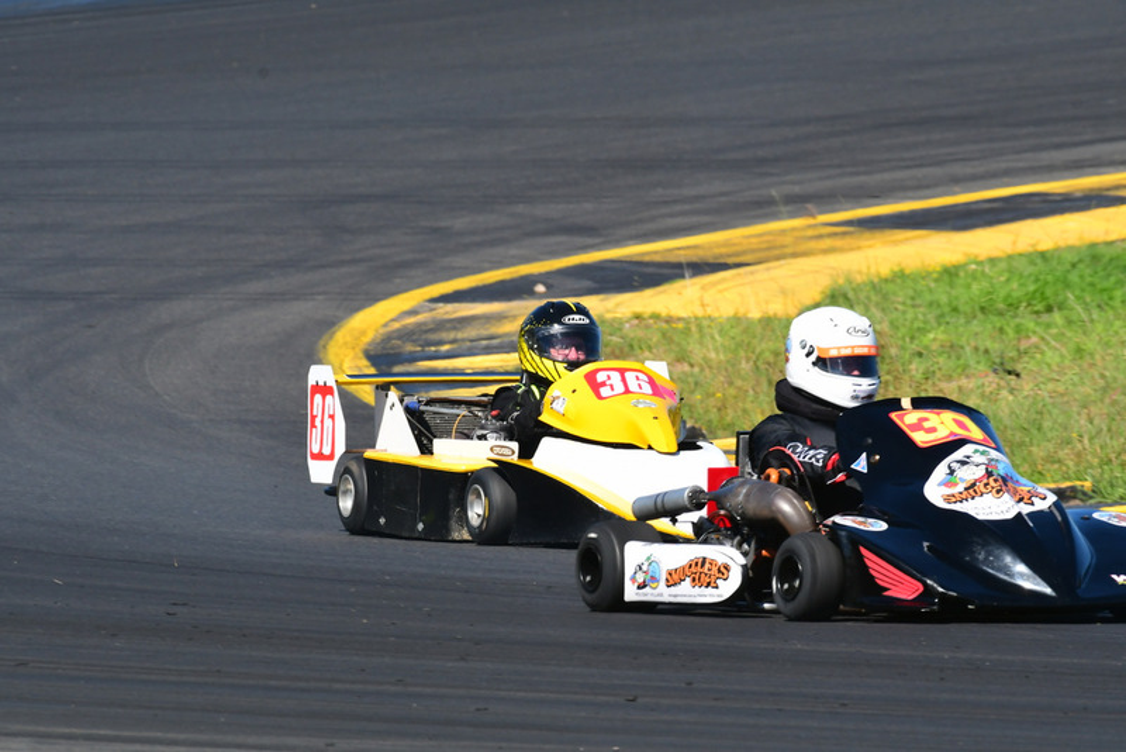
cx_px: 563
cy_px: 376
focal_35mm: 675
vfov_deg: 2.0
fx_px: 21119
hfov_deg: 3.1
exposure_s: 1/640
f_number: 11
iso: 500
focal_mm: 450
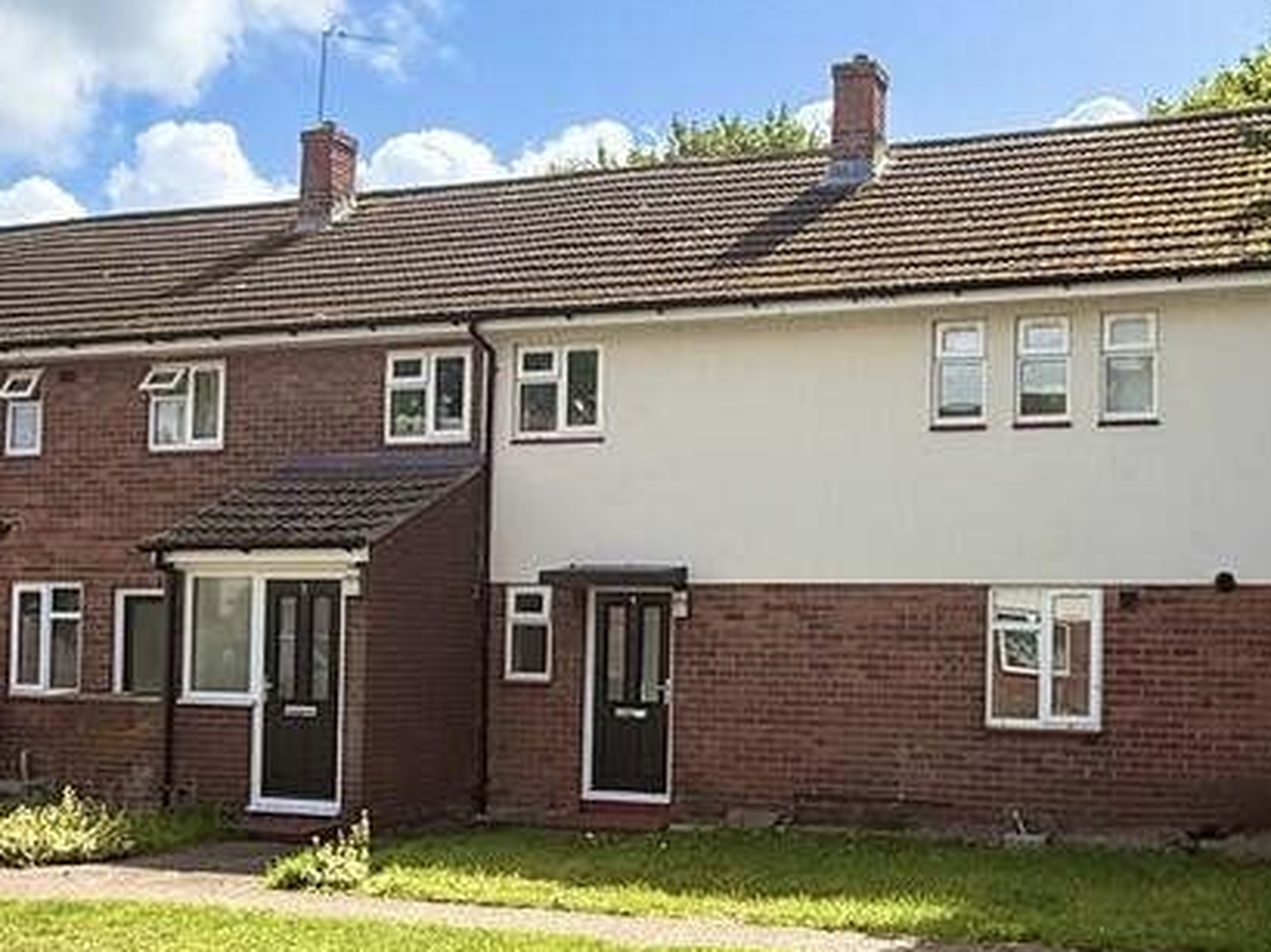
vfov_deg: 40.5
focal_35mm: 35
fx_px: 1284
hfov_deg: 52.1
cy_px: 381
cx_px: 794
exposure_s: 1/1312
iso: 64
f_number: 2.2
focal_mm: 2.22
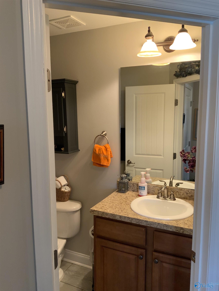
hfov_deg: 48.2
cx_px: 110
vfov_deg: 61.7
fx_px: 245
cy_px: 146
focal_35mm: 29
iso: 125
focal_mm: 3
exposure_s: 1/60
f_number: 1.8
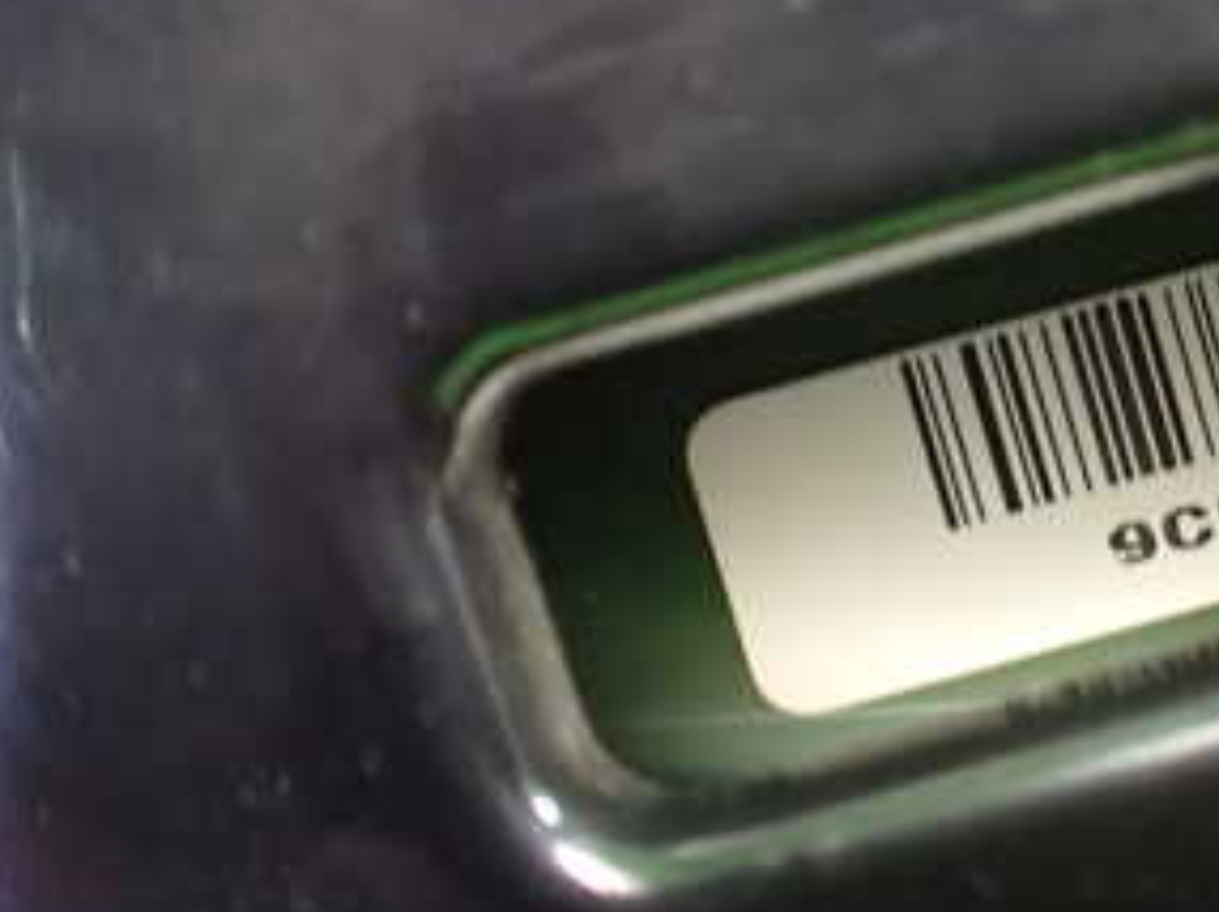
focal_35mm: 63
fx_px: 2217
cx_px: 1262
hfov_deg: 28.5
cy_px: 324
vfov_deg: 23.2
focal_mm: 5.4
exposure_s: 1/30
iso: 1600
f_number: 2.3
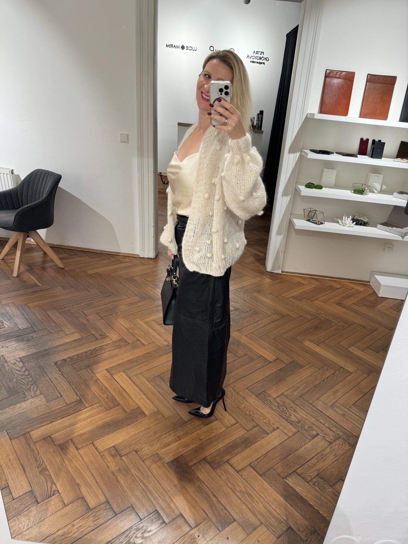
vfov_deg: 71.6
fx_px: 377
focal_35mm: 24
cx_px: 204
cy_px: 272
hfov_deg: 56.8
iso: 80
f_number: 1.78
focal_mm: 6.76
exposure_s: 1/100
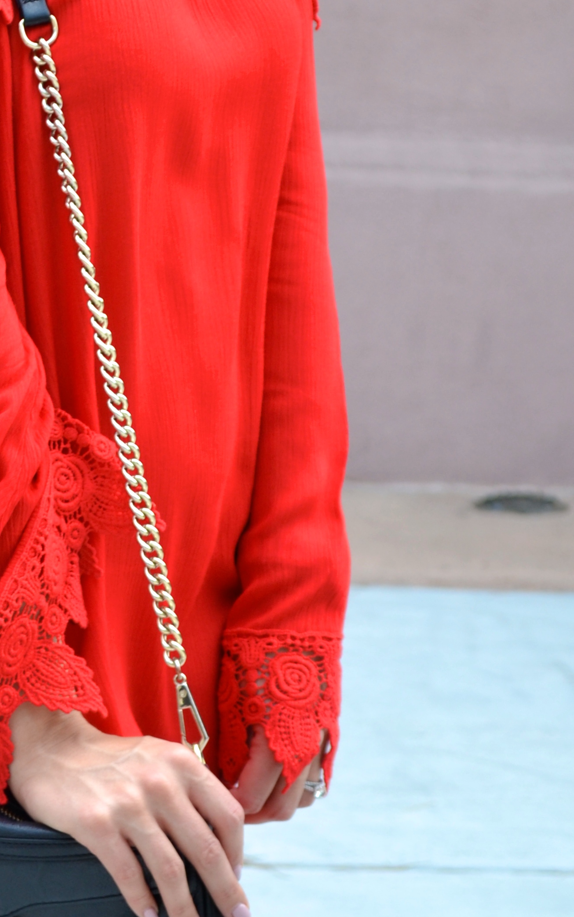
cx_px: 132
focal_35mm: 162
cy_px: 140
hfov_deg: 8.1
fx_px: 4053
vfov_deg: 12.8
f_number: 5.6
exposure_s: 1/200
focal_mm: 48
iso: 200
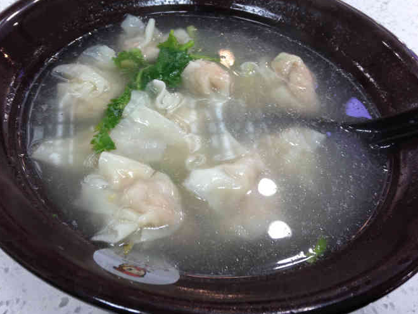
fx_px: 423
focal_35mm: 35
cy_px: 153
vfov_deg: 40.7
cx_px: 208
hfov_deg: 52.6
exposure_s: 1/20
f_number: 2.4
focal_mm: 4.12
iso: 125
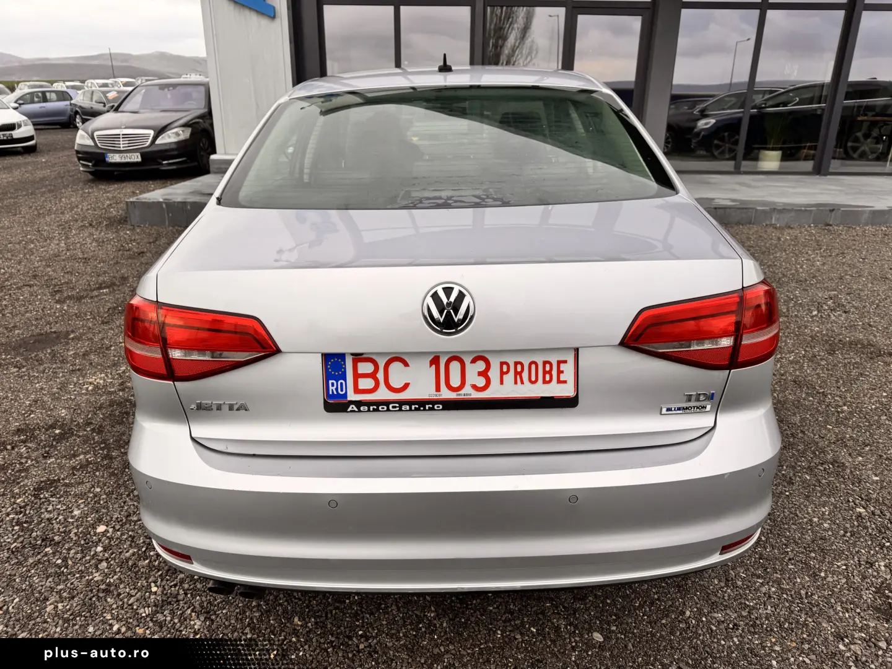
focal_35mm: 24
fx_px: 618
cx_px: 446
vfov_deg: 56.8
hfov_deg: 71.6
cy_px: 334
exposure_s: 1/925
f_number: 1.78
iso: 80
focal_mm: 6.76
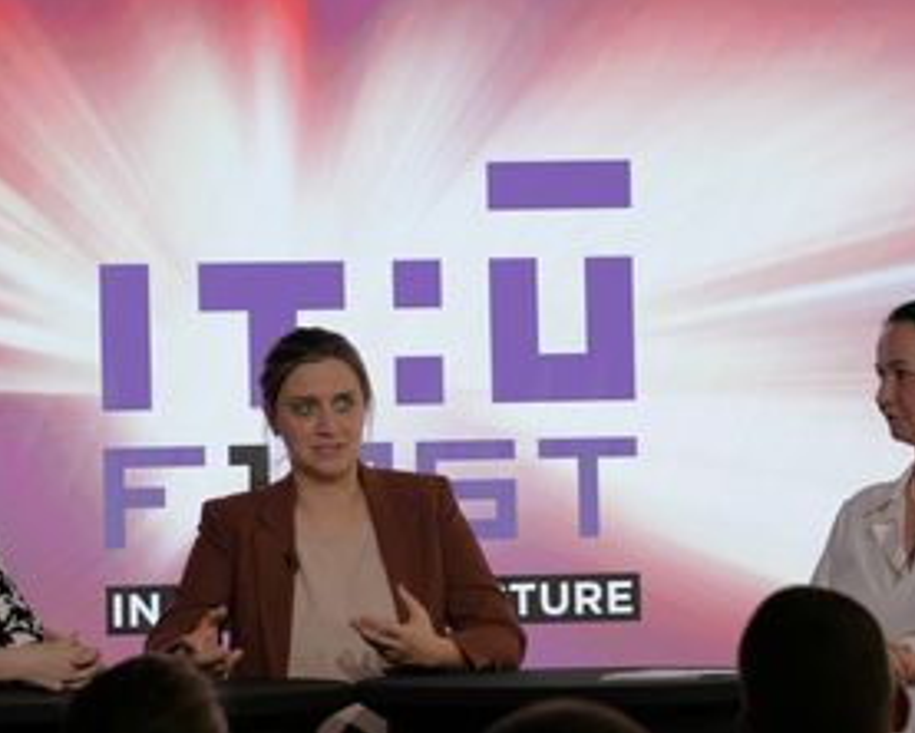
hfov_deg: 14.8
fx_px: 3523
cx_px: 413
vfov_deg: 11.9
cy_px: 530
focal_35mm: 130
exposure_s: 1/160
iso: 1000
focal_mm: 75
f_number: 4.5
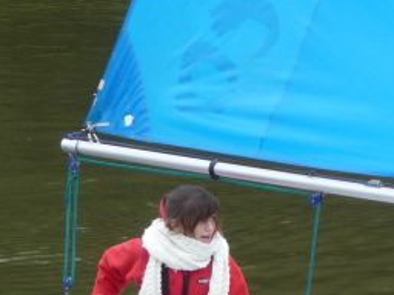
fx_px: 3699
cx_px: 343
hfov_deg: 6.1
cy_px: 267
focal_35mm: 325
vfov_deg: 4.6
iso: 100
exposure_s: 1/125
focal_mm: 16.3
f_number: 4.7
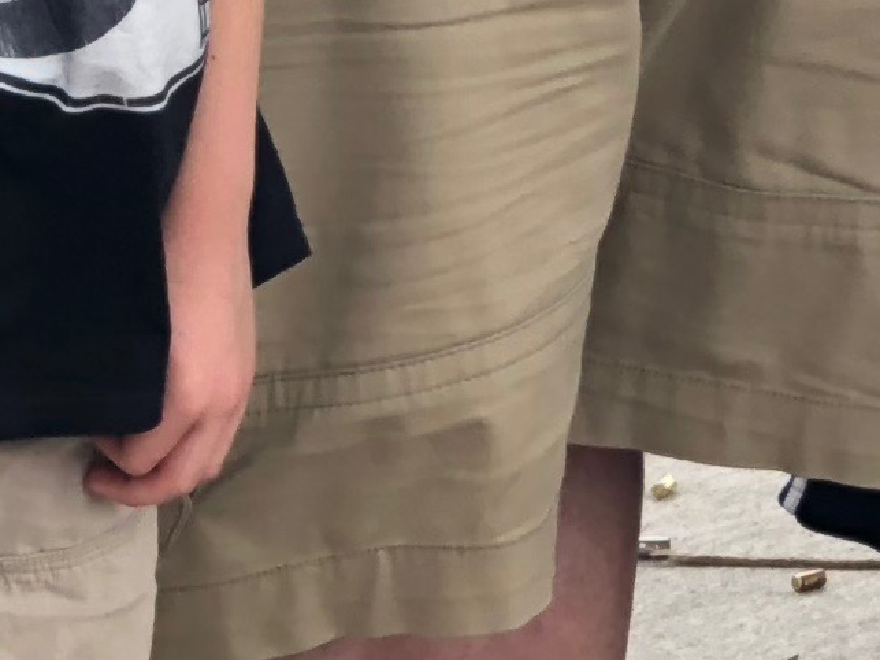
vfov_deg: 4.5
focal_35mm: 326
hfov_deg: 6.1
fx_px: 8286
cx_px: 573
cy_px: -909
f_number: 2.4
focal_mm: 6
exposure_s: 1/197
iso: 16
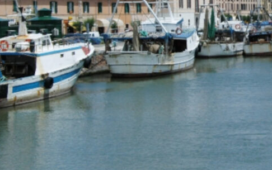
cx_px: 243
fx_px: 764
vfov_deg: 12.6
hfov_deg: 19.8
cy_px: 3
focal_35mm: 103
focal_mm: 32
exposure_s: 1/640
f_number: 13
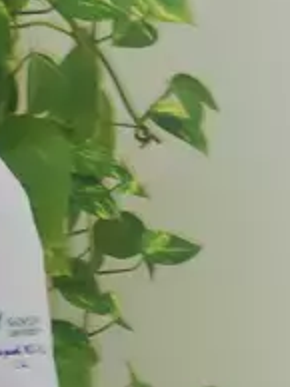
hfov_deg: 4.2
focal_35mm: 347
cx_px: -218
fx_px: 3885
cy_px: 253
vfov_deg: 5.7
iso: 400
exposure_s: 1/50
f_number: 2.8
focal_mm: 15.2
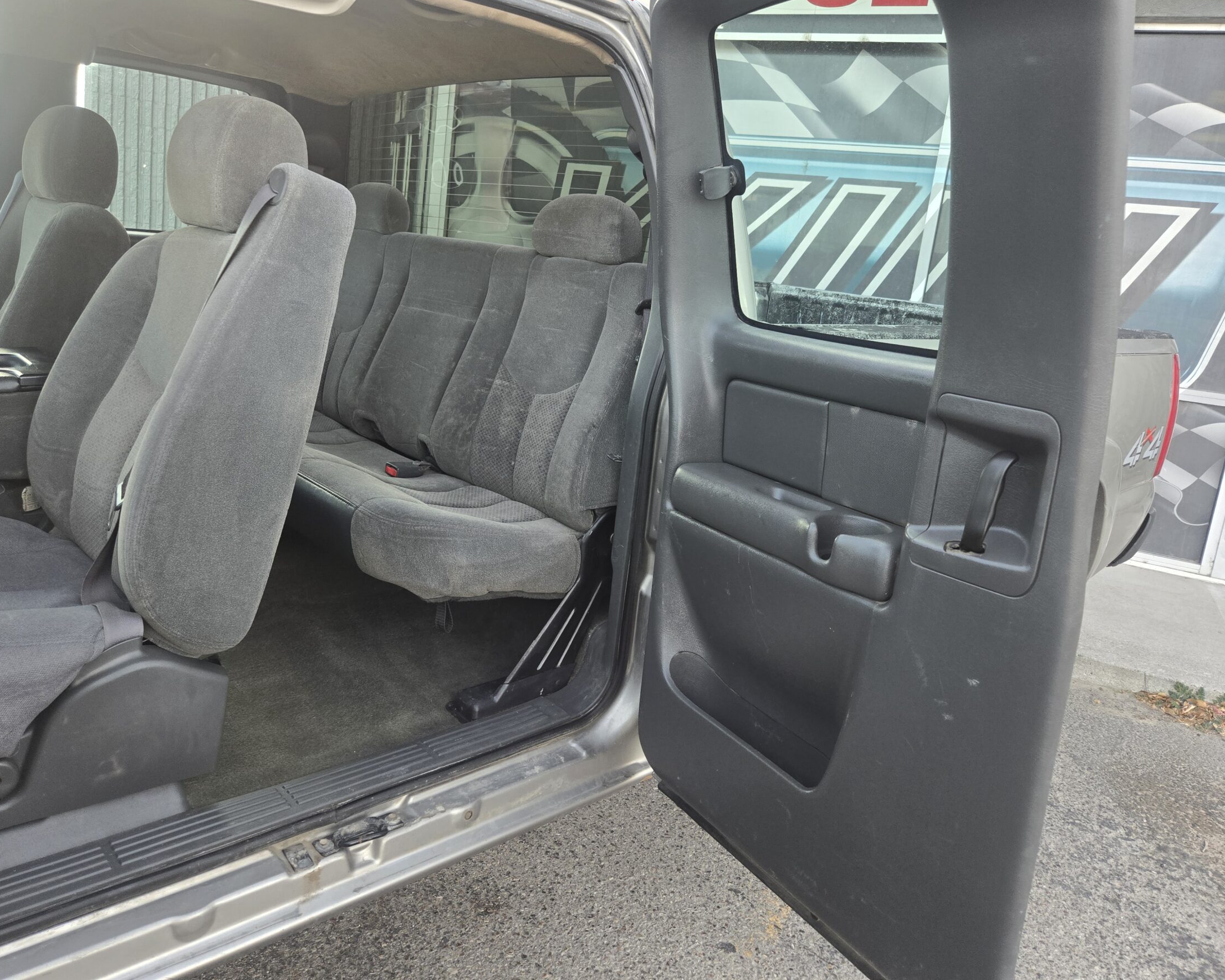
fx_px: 943
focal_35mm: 26
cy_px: 448
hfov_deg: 66.0
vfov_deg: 54.9
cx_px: 607
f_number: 1.8
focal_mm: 5.4
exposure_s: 1/508
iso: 100
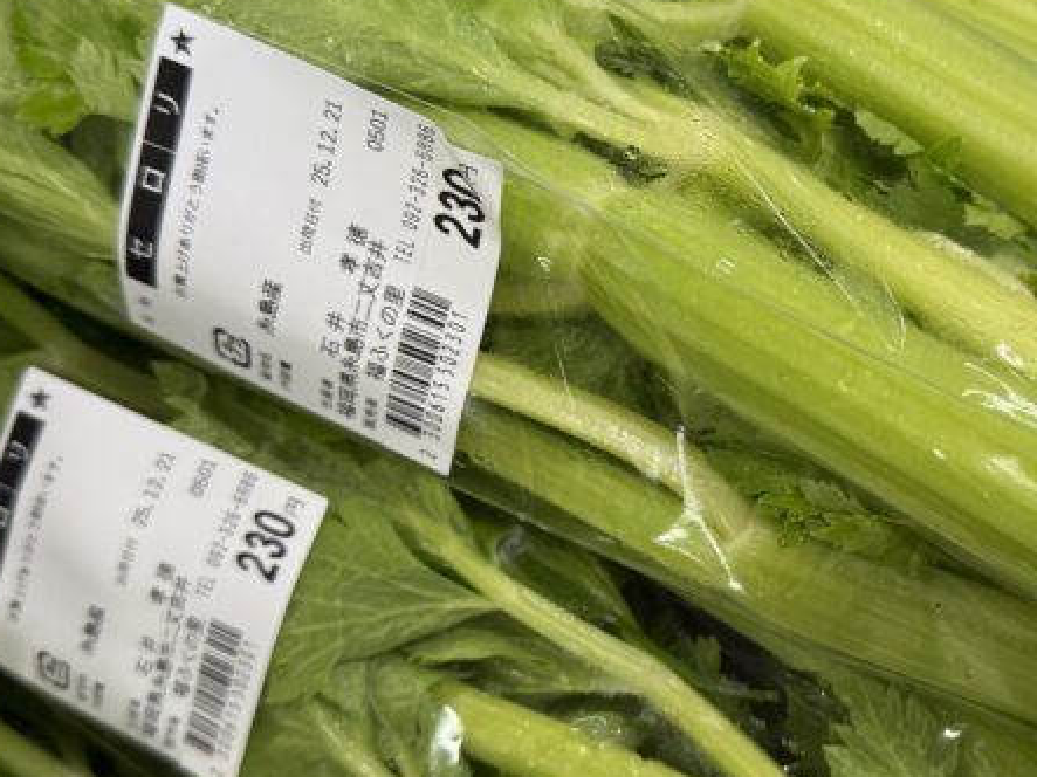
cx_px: 756
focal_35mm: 52
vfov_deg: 28.0
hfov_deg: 36.1
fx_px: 1557
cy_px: 433
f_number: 1.78
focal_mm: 6.76
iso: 200
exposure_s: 1/120
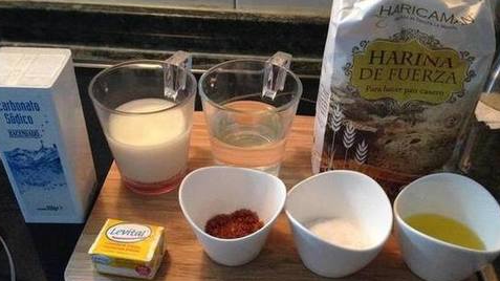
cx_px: 249
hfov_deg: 54.0
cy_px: 159
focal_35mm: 37
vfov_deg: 31.9
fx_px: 490
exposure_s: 1/20
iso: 320
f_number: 2.4
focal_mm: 4.12
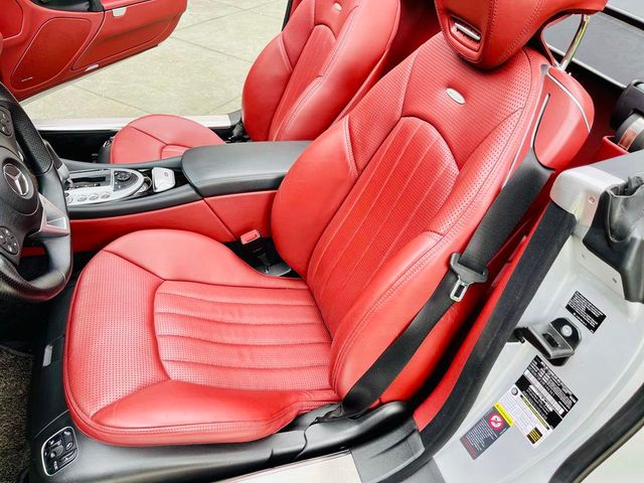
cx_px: 322
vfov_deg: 53.1
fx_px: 484
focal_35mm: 26
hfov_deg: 67.3
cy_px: 242
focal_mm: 5.1
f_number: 1.6
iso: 32
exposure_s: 1/230
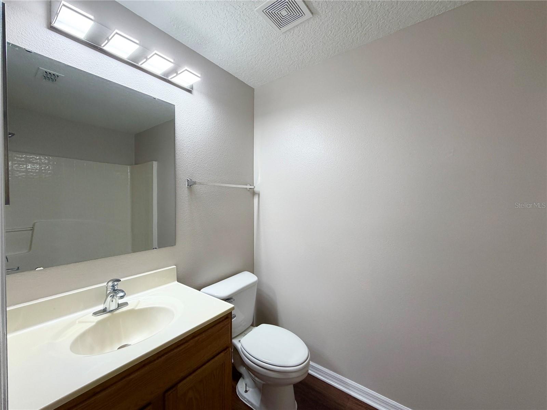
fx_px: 221
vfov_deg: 85.7
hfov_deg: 102.1
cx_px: 274
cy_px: 205
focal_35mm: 14
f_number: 2.2
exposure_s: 1/120
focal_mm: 2.22
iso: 250
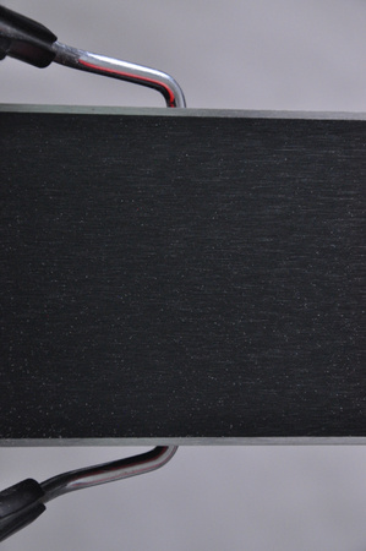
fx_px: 2407
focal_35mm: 158
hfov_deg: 8.7
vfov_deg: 13.1
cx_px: 183
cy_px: 276
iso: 3200
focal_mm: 105
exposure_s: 1/125
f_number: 9.5
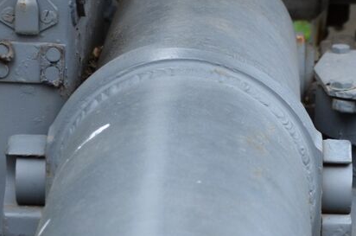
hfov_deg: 7.9
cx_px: 468
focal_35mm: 257
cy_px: 212
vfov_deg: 5.3
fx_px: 2532
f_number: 5.6
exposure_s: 1/125
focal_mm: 55
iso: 200
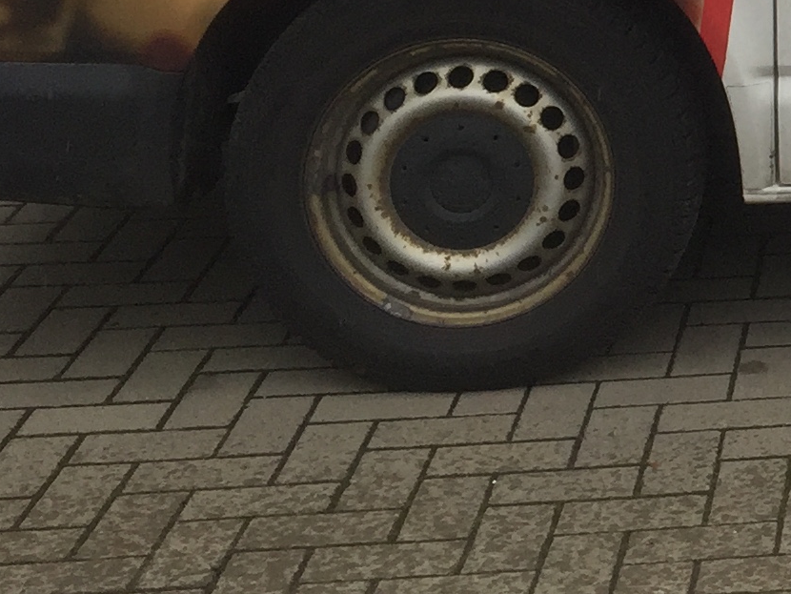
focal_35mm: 114
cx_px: 1369
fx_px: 2606
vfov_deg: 12.4
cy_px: -306
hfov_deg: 15.2
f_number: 2.2
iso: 32
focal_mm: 4.15
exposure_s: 1/682
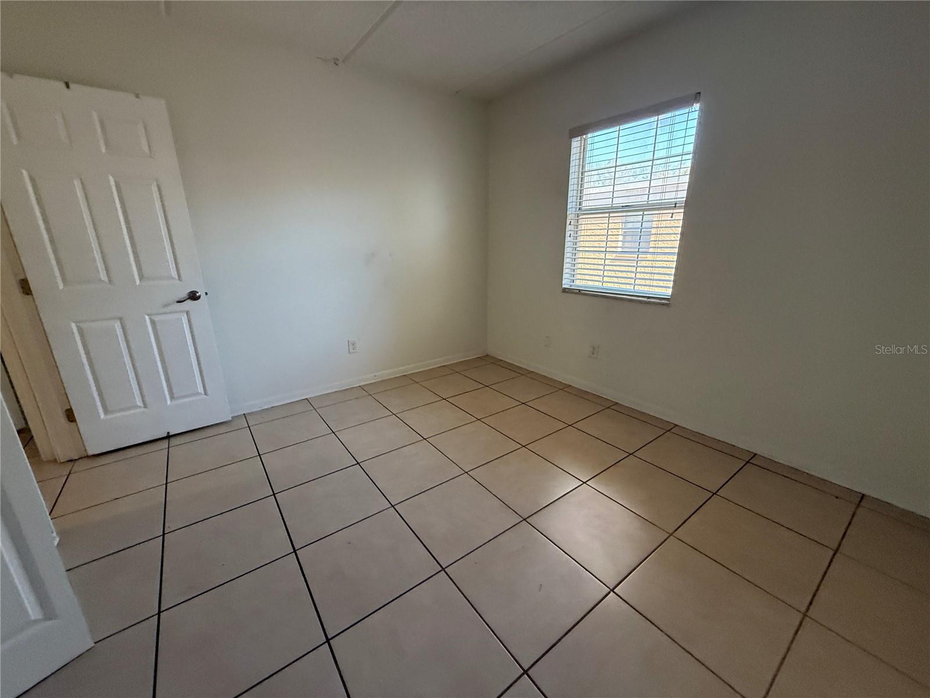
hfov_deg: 102.1
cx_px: 465
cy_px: 349
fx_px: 376
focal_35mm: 14
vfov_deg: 85.7
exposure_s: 1/120
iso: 500
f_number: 2.2
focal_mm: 2.22
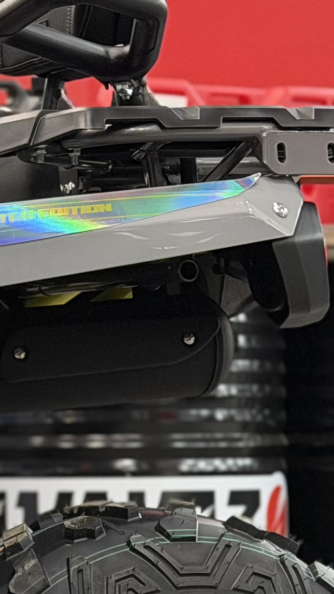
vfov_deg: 11.7
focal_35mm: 184
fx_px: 2896
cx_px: -468
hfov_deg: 6.3
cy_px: 415
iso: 200
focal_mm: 6.76
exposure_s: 1/50
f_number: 1.78
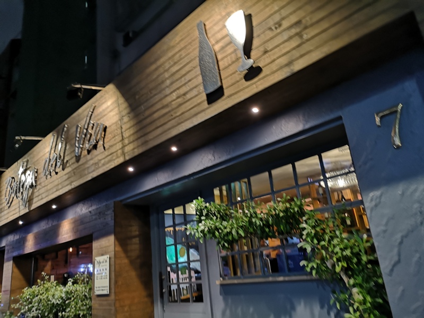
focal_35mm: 27
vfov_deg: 51.4
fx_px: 331
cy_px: 159
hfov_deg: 65.3
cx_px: 212
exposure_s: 1/30
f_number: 1.8
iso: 250
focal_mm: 3.95
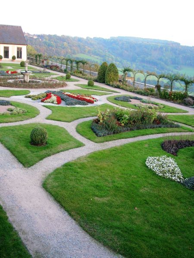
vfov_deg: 46.8
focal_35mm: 40
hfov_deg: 36.0
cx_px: 97
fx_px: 299
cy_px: 129
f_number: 2
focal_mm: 8.4
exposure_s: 1/63.4
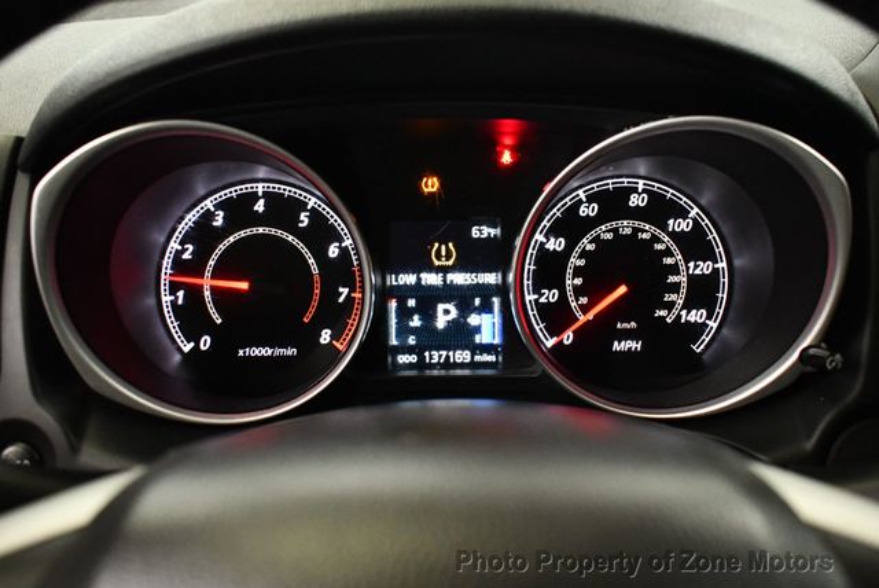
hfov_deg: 53.1
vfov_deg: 36.9
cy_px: 294
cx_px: 440
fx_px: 880
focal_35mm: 36
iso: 3200
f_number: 3.5
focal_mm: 18
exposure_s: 1/125
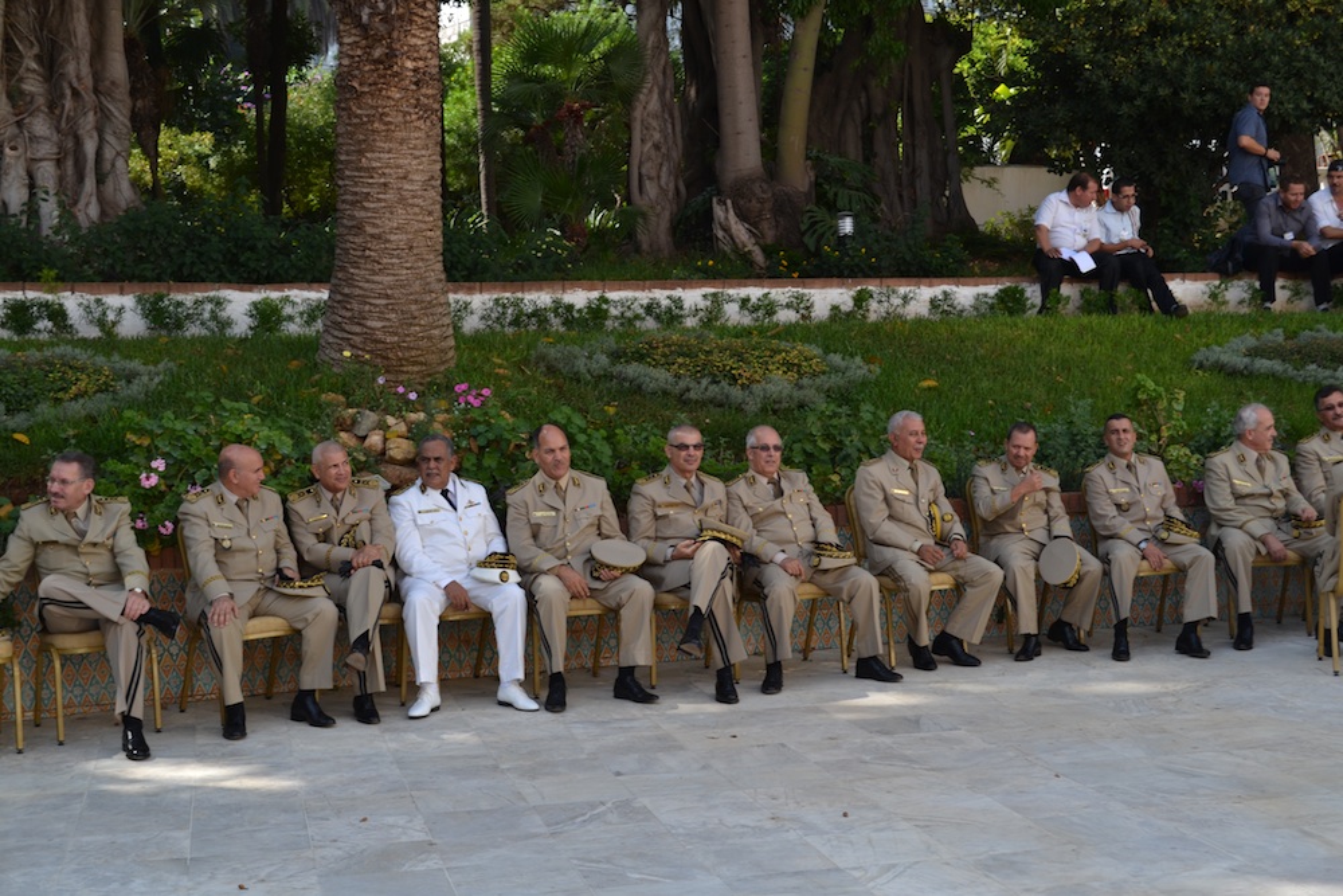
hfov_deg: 38.9
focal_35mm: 51
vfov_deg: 26.5
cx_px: 672
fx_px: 1903
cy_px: 448
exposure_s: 1/160
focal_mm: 34
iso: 100
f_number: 6.3
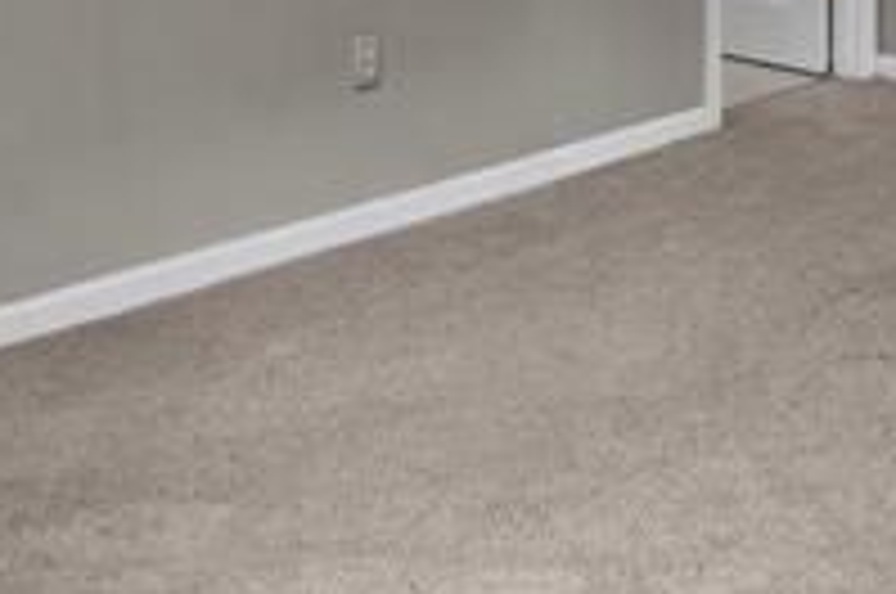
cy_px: -288
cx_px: 734
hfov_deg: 33.4
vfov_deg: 20.2
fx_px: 1441
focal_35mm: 58
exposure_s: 1/4
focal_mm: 16
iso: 100
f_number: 8
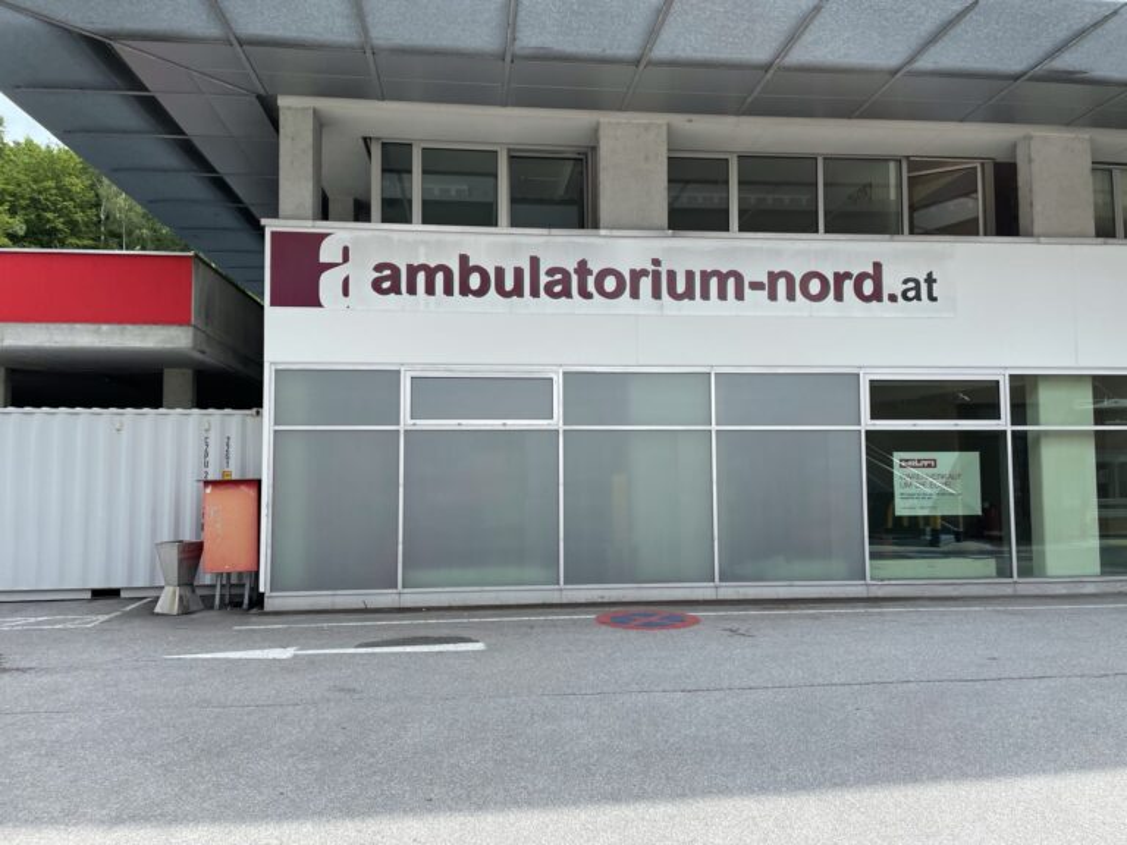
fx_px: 846
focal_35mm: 26
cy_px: 422
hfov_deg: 67.3
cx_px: 564
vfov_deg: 53.1
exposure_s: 1/1553
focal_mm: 4.2
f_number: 1.6
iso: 32
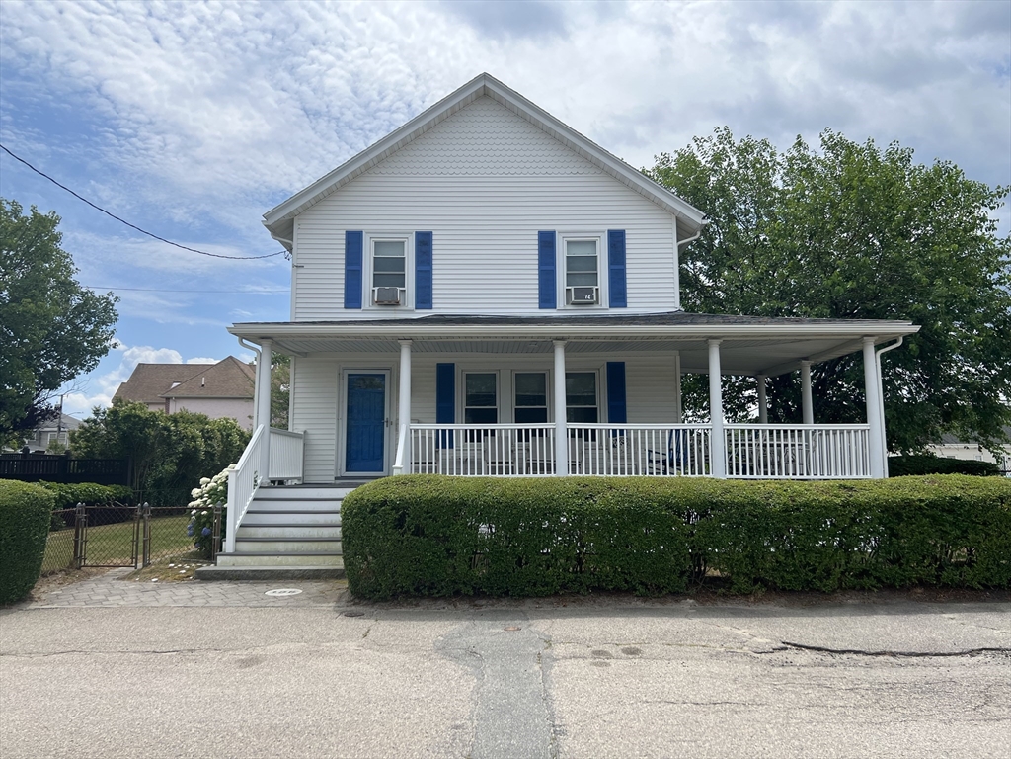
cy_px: 380
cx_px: 506
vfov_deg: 53.1
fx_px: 759
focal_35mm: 26
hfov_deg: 67.3
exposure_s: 1/6211
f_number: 1.5
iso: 50
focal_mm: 5.7
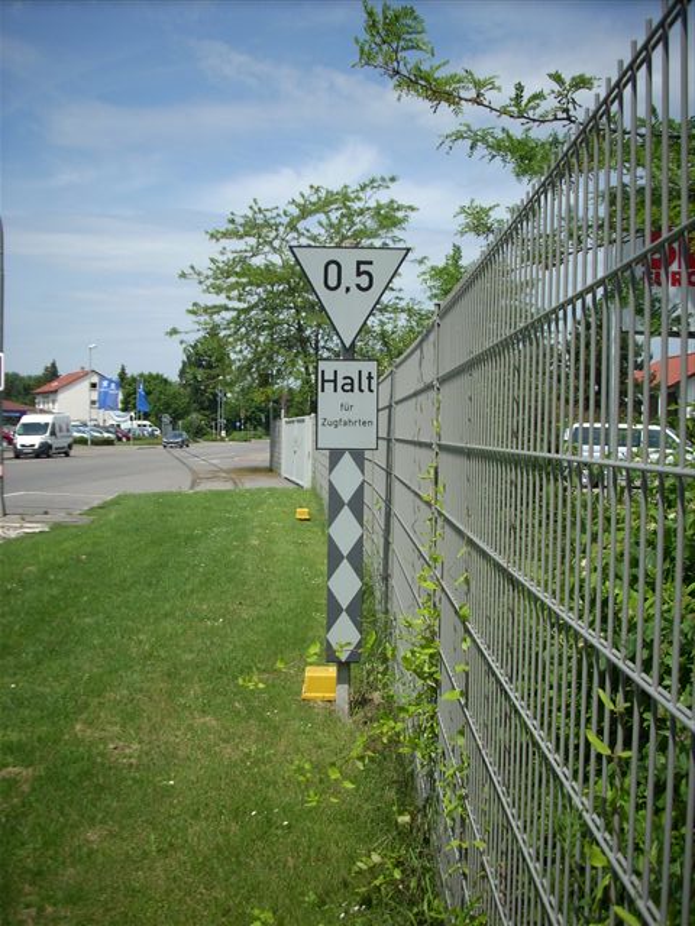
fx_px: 990
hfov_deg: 38.7
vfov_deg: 50.1
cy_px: 463
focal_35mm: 37
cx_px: 348
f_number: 5.6
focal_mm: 6.2
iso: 64
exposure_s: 1/338
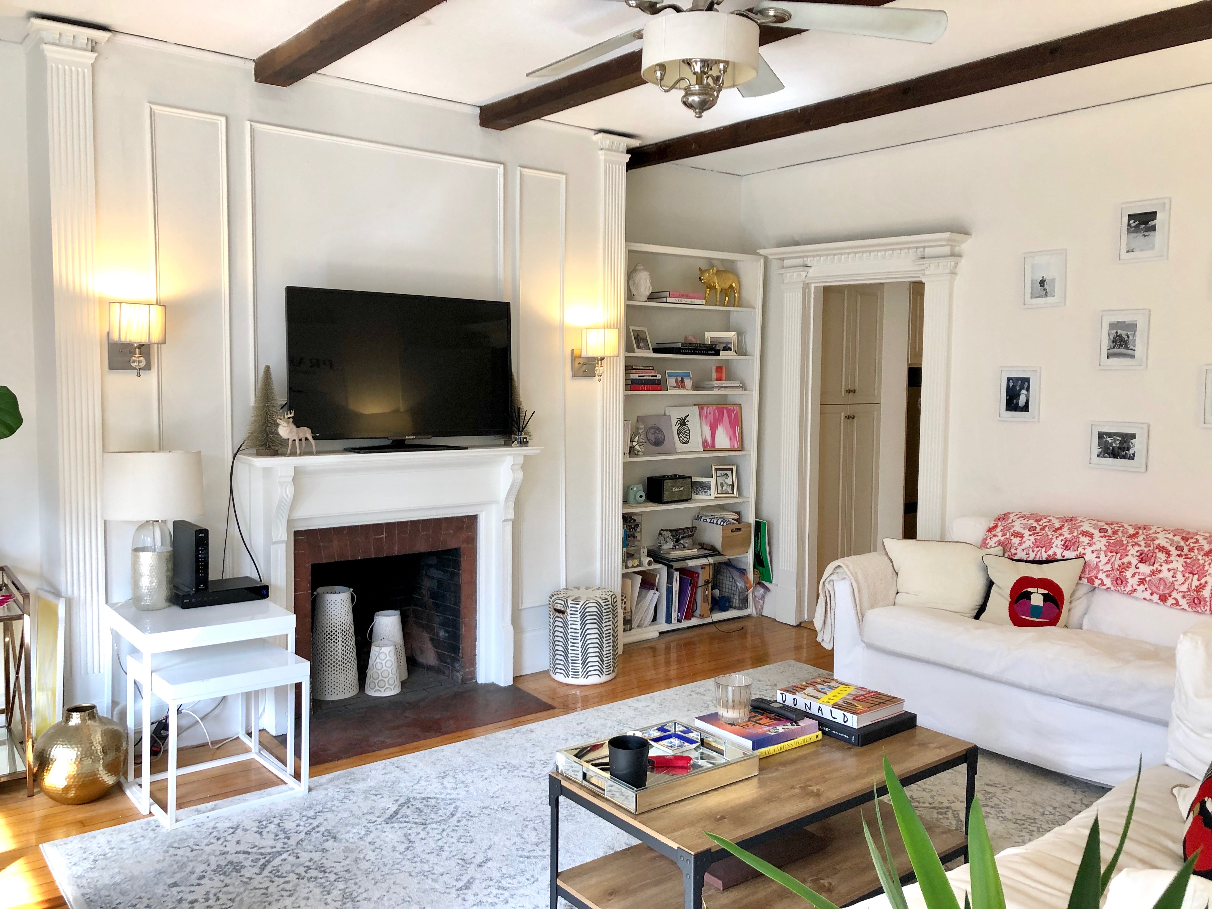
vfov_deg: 49.7
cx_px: 606
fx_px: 980
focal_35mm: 28
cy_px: 454
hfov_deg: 63.4
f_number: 1.8
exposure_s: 1/40
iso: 25
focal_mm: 3.99
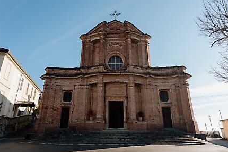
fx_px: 143
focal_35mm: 23
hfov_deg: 77.0
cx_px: 112
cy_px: 75
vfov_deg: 55.8
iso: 100
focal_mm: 21.6
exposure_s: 1/400
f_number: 5.6
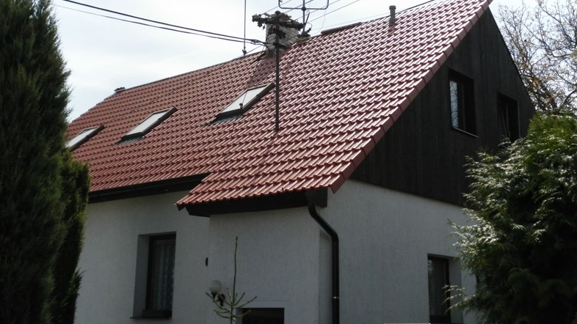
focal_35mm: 51
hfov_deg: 40.6
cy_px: 127
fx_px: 780
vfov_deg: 23.4
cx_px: 284
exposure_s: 1/2000
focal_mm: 8.2
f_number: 4.3
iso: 250
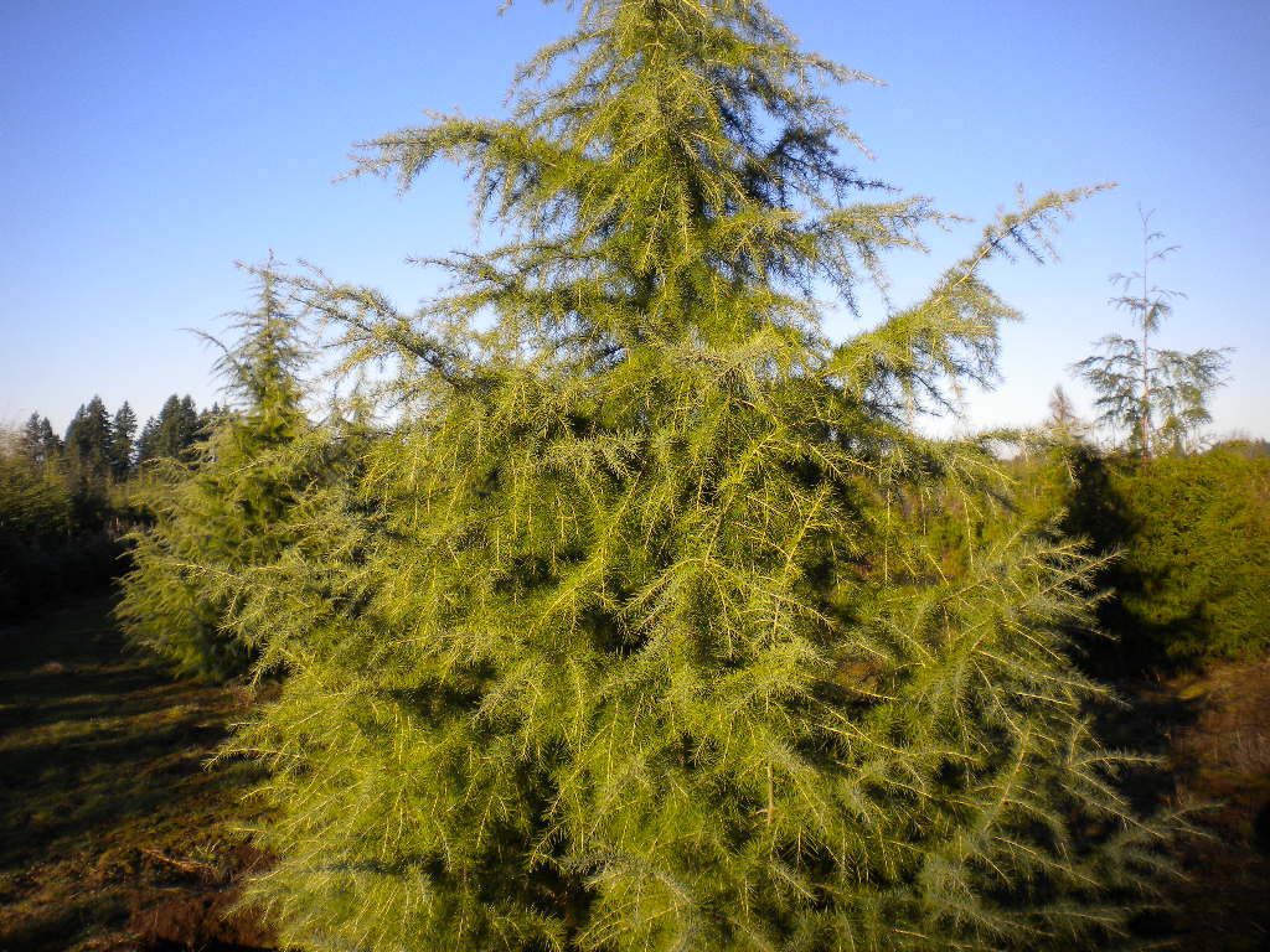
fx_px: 1284
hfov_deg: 52.6
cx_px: 635
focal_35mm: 35
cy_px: 476
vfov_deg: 40.7
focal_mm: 6.3
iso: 80
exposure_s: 1/327
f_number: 4.6
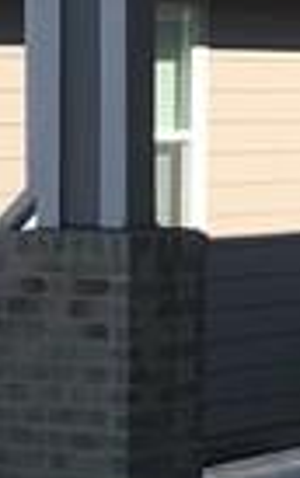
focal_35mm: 222
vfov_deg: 9.4
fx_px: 2895
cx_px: 942
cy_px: 188
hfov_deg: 5.5
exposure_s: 1/1916
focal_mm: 3.99
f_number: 1.8
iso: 20
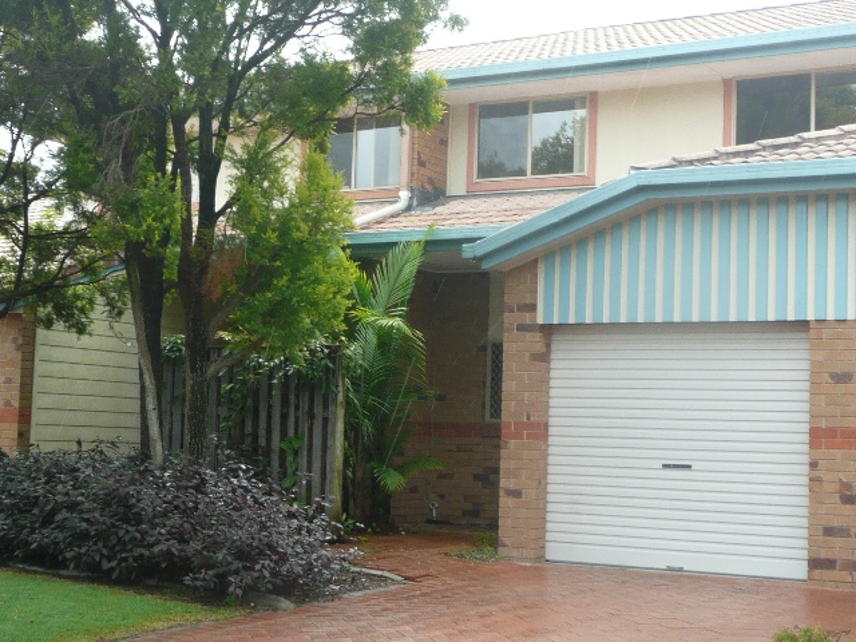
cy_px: 321
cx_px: 428
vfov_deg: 24.8
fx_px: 1459
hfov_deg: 32.7
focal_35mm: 59
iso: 100
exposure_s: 1/125
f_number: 4
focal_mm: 7
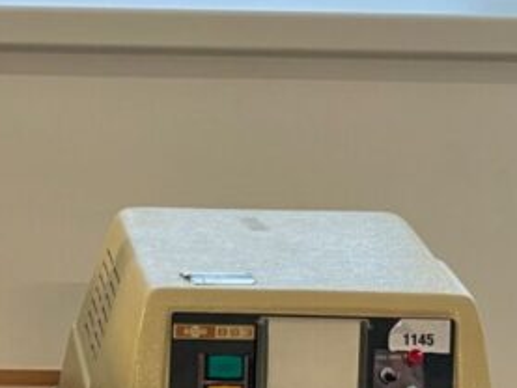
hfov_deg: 19.2
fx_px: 1434
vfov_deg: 14.8
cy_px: 502
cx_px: -106
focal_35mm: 96
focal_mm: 4.2
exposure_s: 1/50
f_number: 1.6
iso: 160
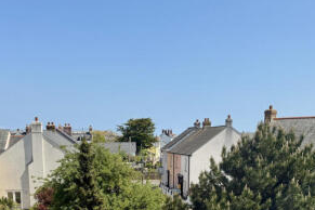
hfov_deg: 39.5
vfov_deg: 25.5
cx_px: 133
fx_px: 437
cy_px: 216
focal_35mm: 50
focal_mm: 6.76
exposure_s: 1/3279
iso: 80
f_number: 1.78
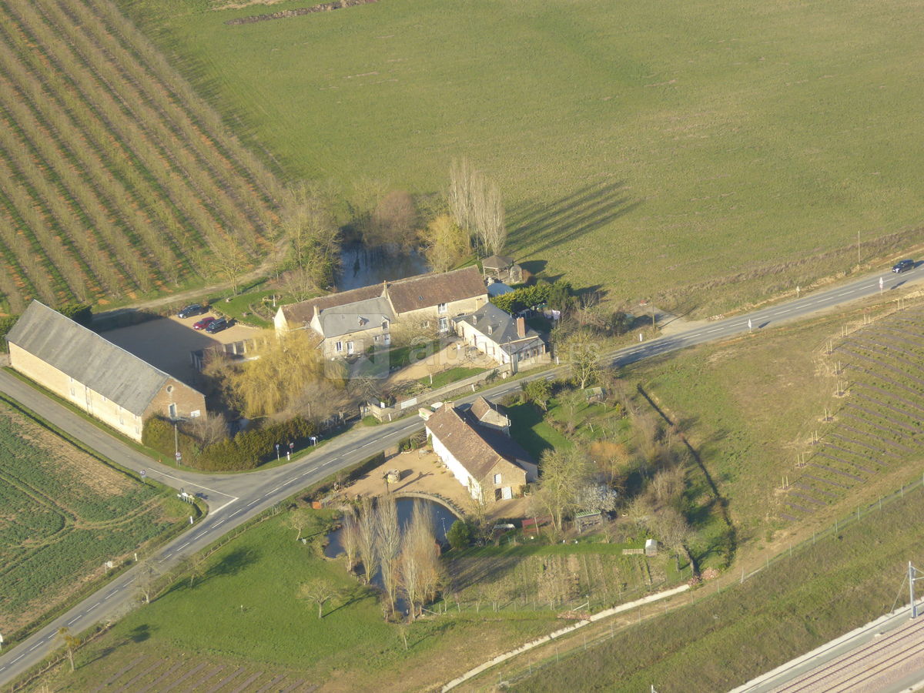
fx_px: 4244
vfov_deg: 9.3
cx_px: 462
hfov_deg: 12.4
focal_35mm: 159
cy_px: 346
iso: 100
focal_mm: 25.6
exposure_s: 1/160
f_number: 5.4
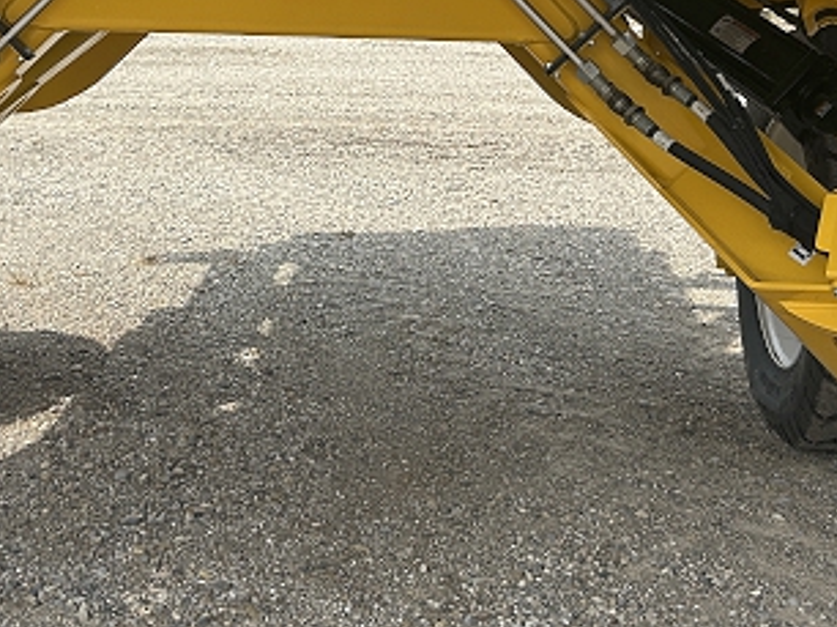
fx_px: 1643
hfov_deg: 28.5
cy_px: 36
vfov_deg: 21.0
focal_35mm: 68
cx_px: 309
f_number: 1.5
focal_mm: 5.7
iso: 50
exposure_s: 1/2915
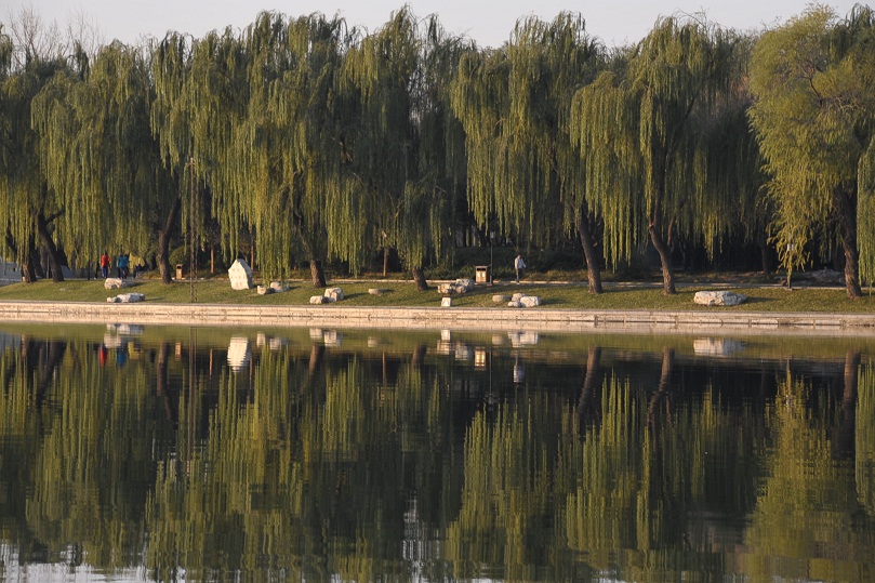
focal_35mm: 180
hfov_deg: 11.4
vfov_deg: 7.6
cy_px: 292
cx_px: 438
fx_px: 4374
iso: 200
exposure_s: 1/50
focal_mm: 180
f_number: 11
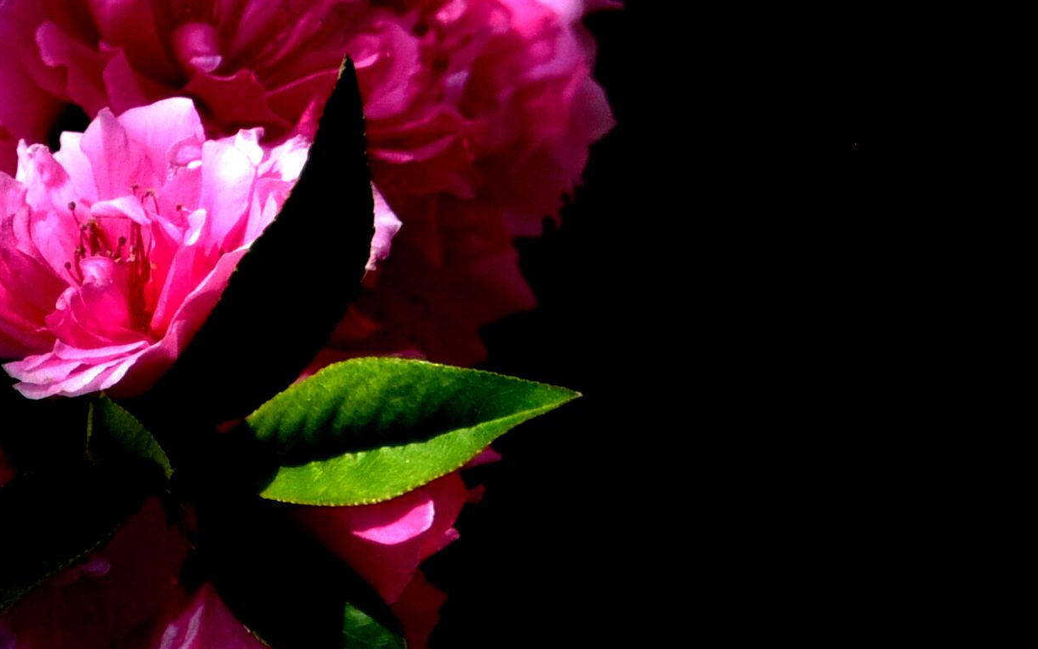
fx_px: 17963
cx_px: 191
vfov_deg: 2.1
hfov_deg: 3.3
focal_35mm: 635
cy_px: 214
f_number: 5.6
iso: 400
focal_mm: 300
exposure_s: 1/3200
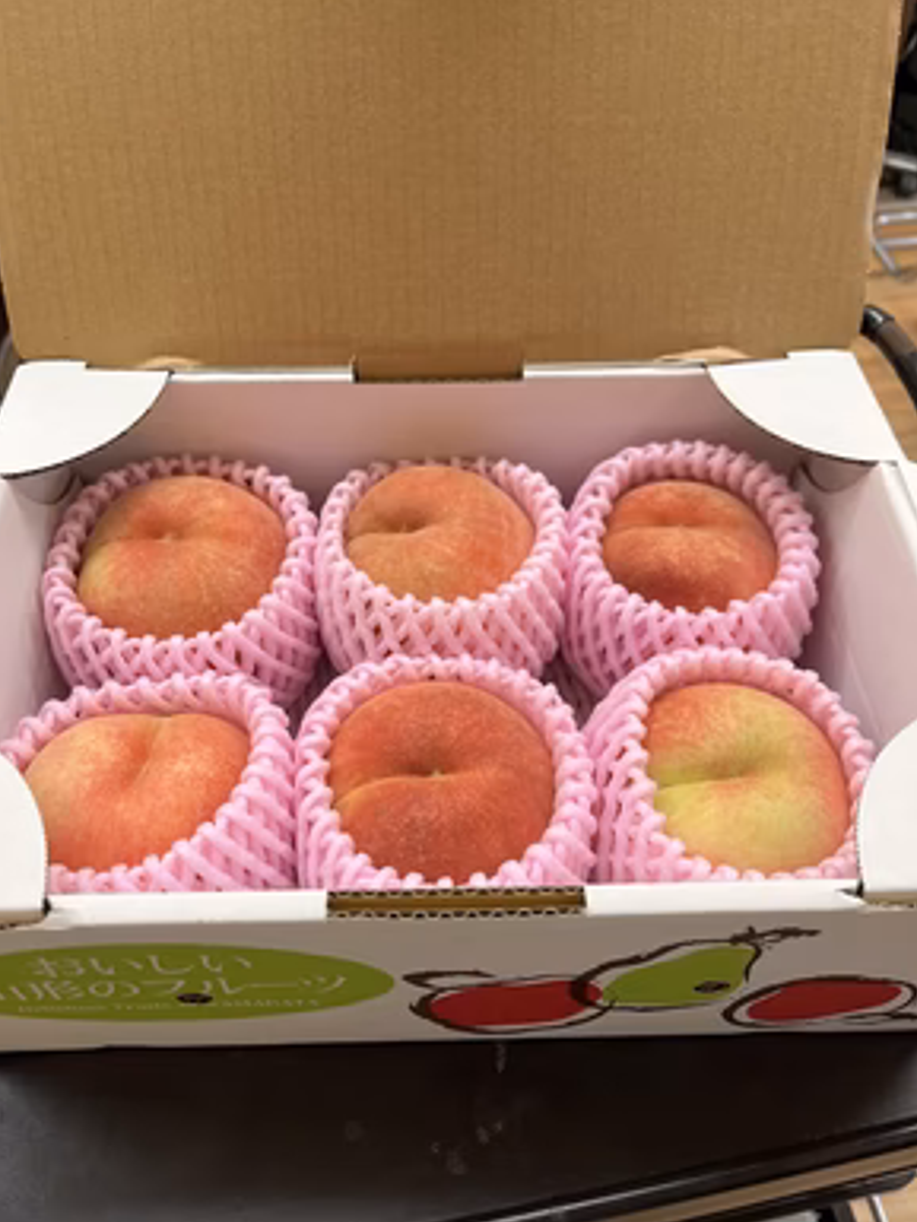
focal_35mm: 27
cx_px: 444
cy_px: 613
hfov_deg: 51.4
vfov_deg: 65.3
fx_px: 953
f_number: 1.6
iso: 80
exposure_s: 1/120
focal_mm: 5.1
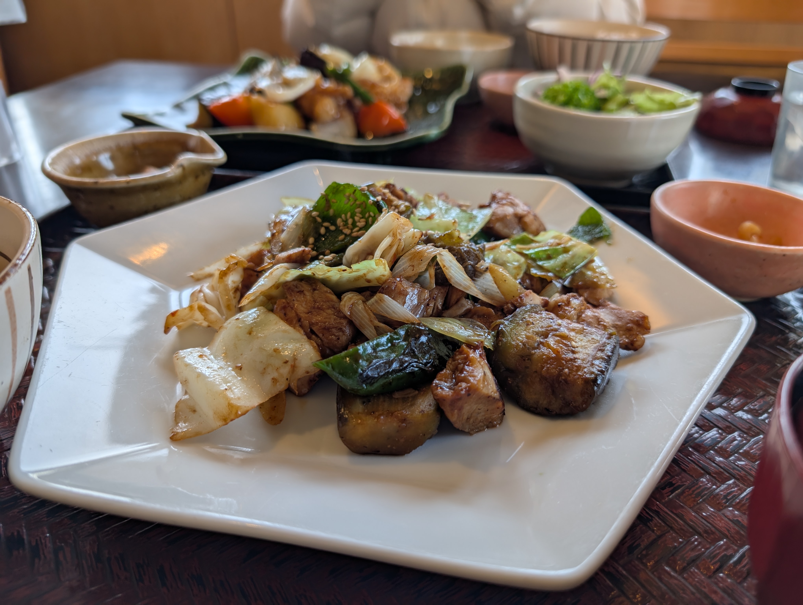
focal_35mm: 24
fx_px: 558
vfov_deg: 56.9
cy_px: 302
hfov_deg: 71.5
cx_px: 402
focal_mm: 6.9
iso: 22
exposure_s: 1/51
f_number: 1.68
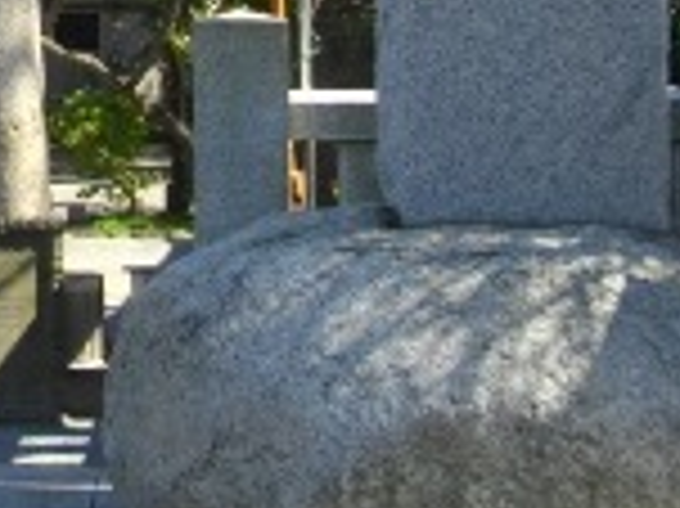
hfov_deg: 17.6
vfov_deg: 13.1
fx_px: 2081
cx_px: -162
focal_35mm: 106
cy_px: -290
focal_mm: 5.7
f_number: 2.9
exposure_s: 1/500
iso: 100
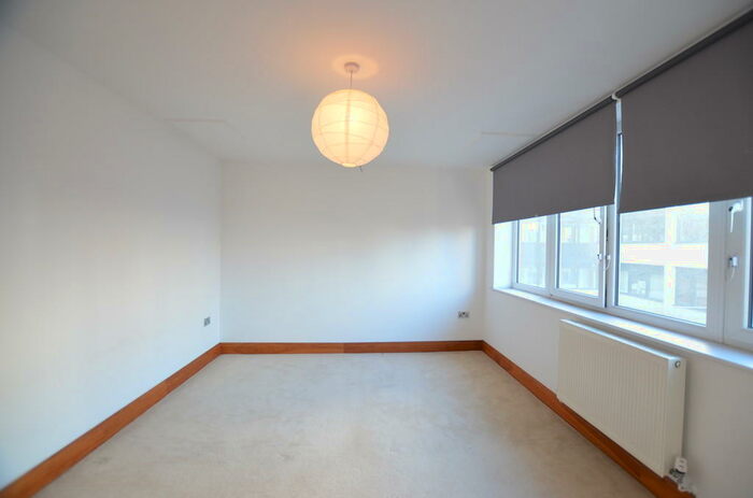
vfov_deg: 77.0
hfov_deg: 100.5
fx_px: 313
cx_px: 376
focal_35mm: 15
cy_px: 249
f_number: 3.5
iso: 160
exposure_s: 1/30
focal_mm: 10
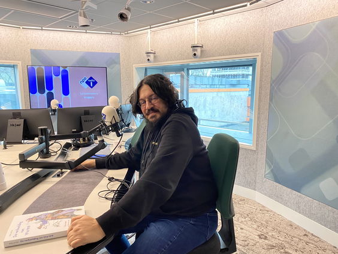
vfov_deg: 53.1
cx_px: 169
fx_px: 254
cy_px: 127
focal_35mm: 26
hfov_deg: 67.3
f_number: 1.8
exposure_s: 1/63
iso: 125
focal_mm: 4.25
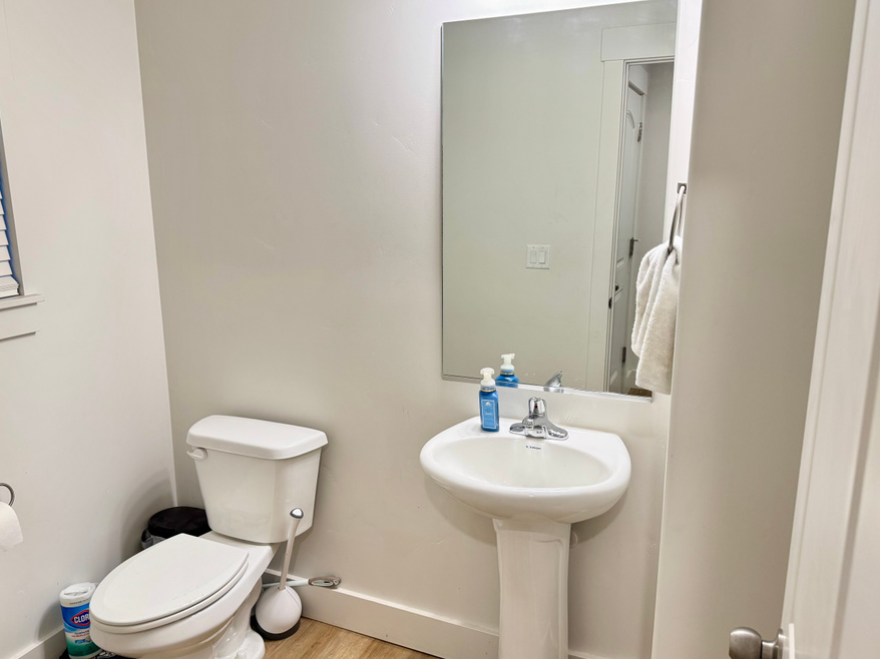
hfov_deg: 63.4
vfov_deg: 49.7
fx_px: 712
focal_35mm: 28
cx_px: 404
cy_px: 341
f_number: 1.78
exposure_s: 1/60
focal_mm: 6.76
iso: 200
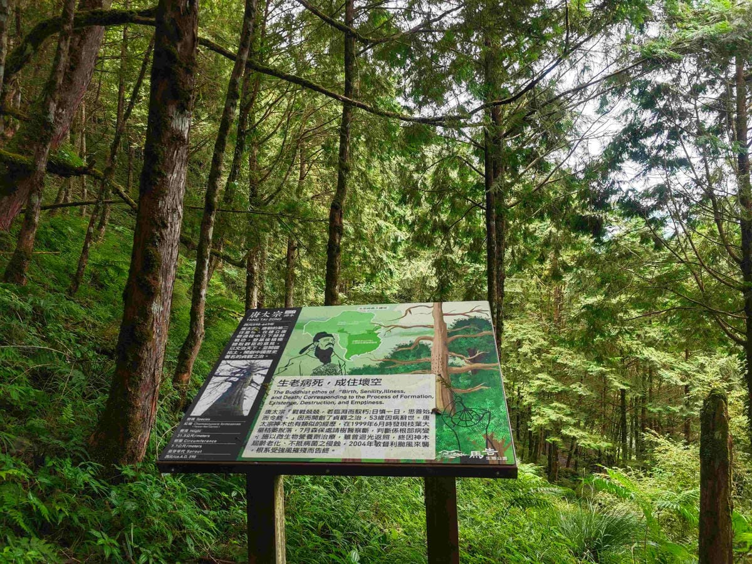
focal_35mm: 23
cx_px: 376
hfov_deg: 73.9
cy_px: 282
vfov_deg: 58.9
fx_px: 500
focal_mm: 8.72
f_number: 2
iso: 125
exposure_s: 1/121
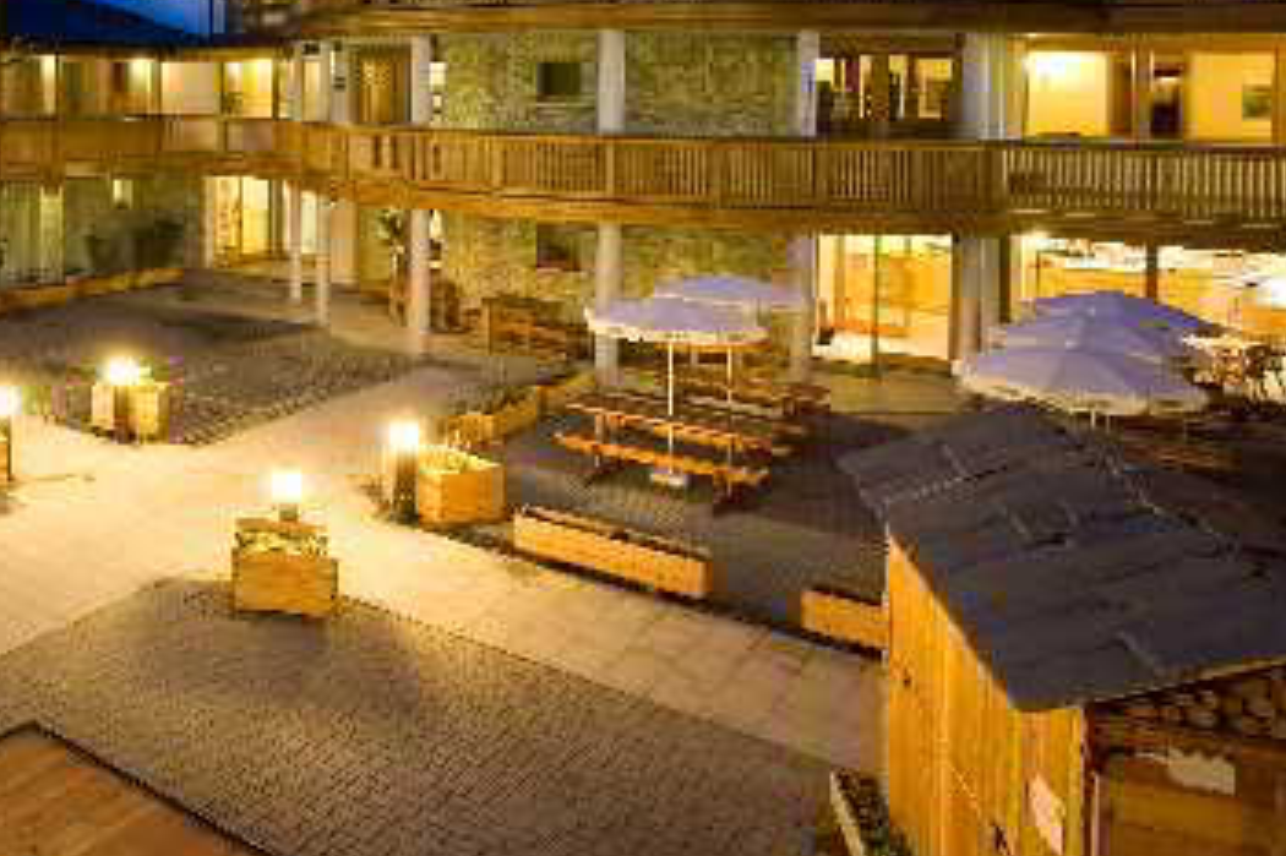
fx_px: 1143
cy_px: 99
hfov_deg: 45.2
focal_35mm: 32
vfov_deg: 38.5
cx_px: -110
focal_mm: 14
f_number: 8
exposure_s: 2
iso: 200
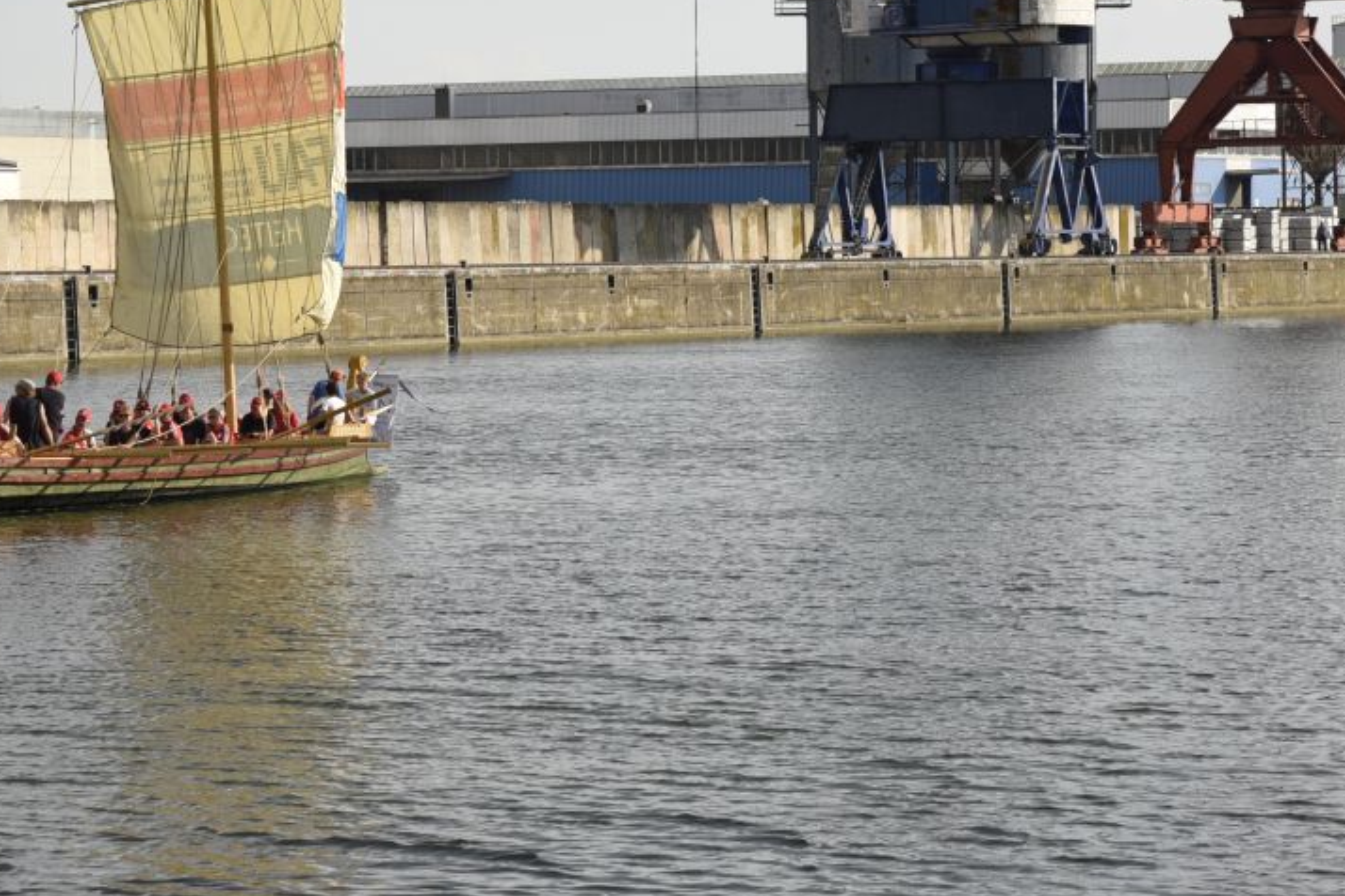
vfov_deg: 8.7
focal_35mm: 157
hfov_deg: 13.0
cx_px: 243
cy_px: 348
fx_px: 5865
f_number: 9
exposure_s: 1/250
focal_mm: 70
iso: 140
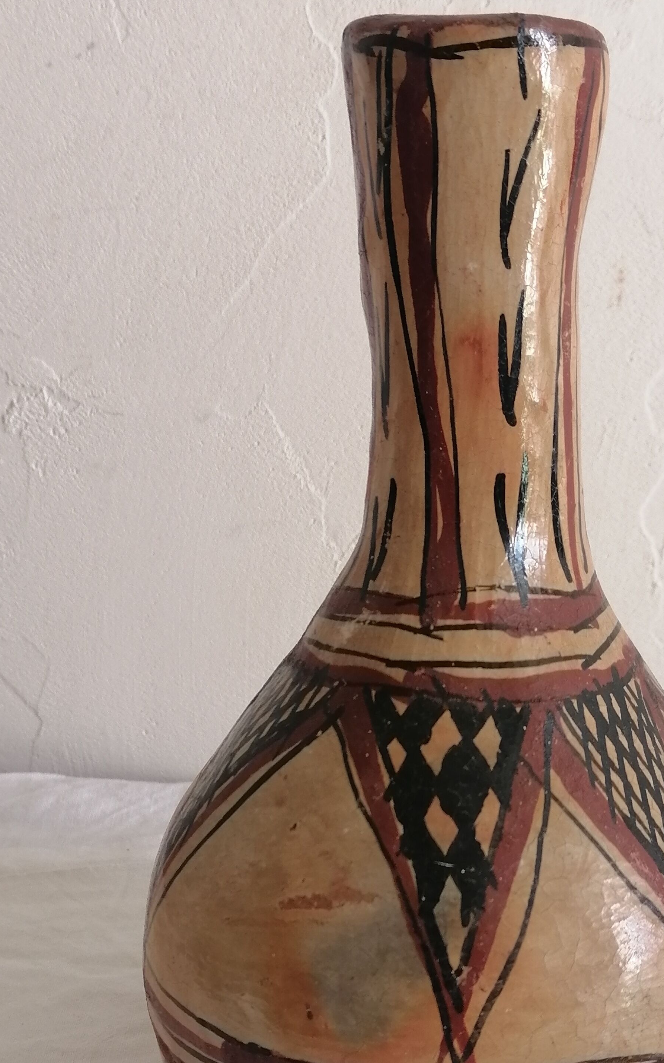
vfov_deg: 38.8
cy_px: 622
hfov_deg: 24.6
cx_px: 489
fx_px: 1505
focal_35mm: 52
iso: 100
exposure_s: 1/50
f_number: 1.8
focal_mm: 5.4
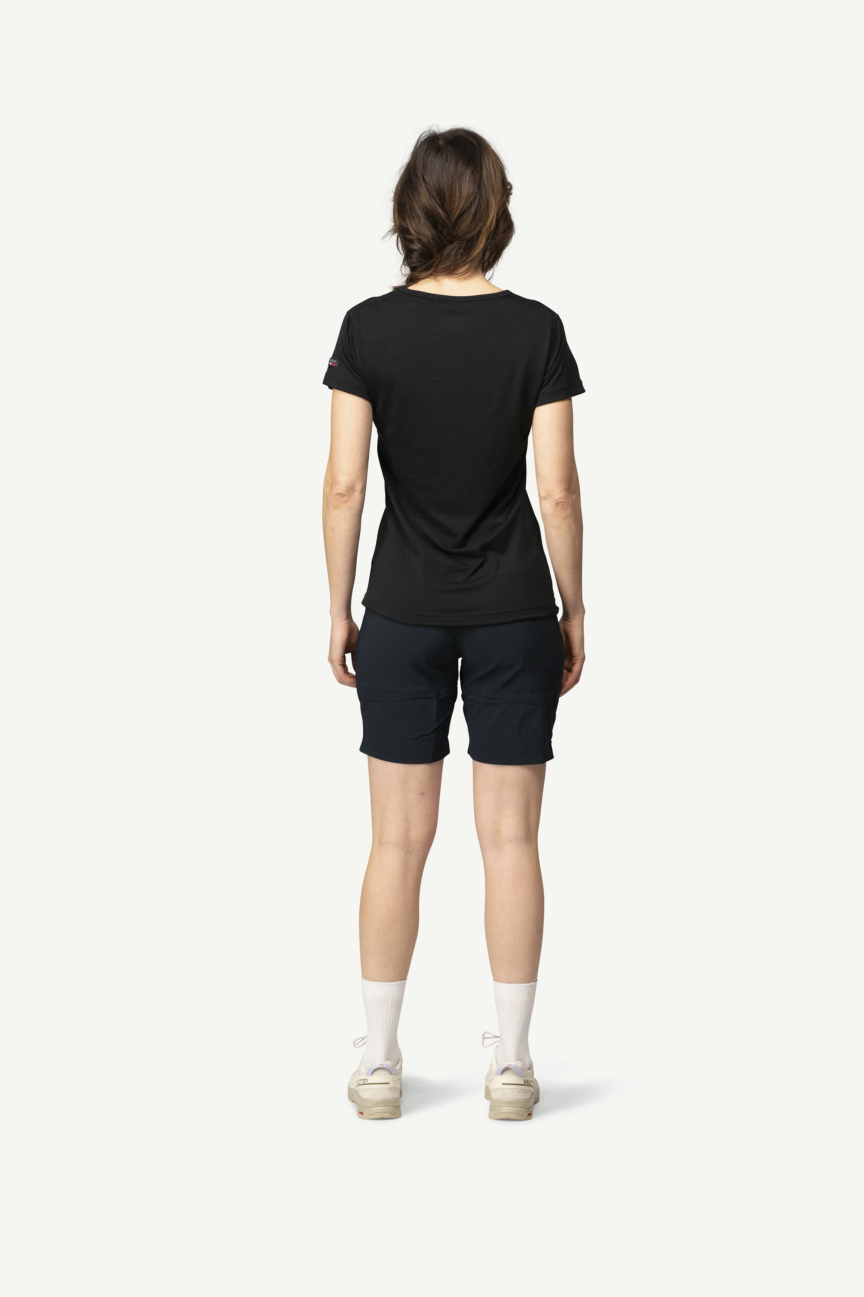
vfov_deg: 28.8
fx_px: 2520
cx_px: 432
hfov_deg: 19.5
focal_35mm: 70
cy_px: 648
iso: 500
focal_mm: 70
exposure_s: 1/80
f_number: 5
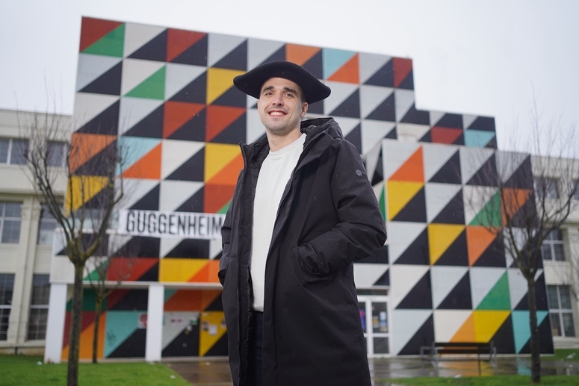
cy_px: 193
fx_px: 563
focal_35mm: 35
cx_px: 290
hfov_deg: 54.4
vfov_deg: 37.9
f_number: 2.2
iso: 100
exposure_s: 1/500
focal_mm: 35
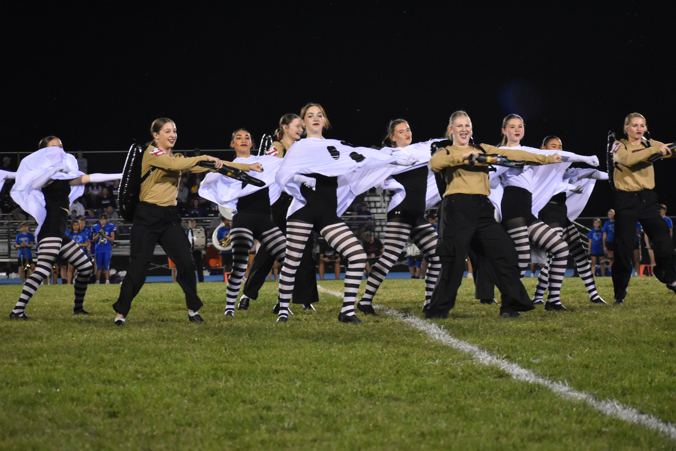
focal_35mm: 128
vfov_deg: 10.8
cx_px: 338
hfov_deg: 16.1
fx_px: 2394
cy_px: 226
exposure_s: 1/250
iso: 3200
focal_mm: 85
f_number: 4.8
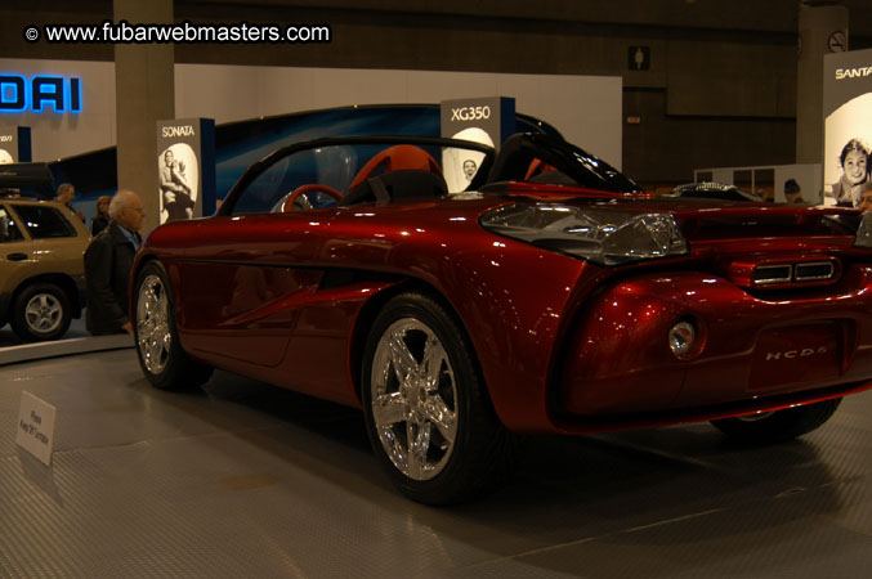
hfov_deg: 43.6
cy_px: 290
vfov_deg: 29.8
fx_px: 1089
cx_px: 436
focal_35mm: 45
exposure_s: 1/60
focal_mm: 30
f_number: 5
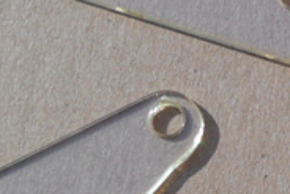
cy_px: 211
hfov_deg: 12.4
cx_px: 437
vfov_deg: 8.6
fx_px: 1274
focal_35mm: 158
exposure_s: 1/250
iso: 80
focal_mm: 6.3
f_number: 7.6
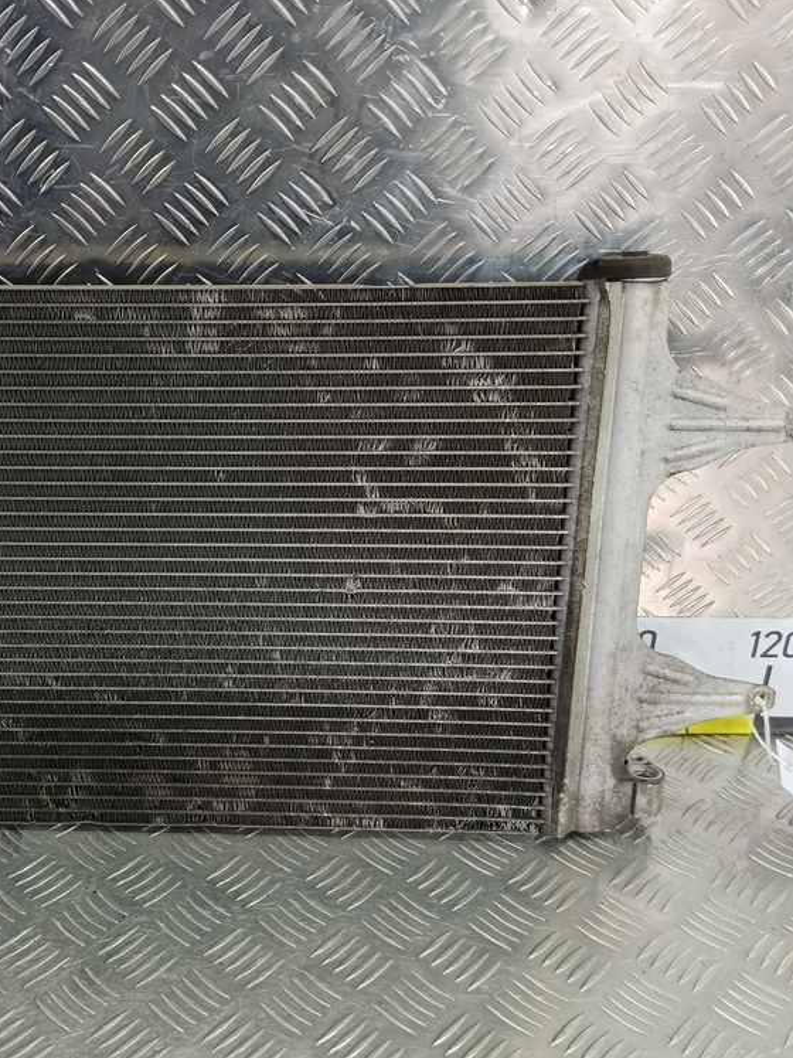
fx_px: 1130
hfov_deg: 37.9
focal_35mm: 37
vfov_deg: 50.1
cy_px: 516
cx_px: 217
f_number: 1.6
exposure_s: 1/50
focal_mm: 4.11
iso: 116
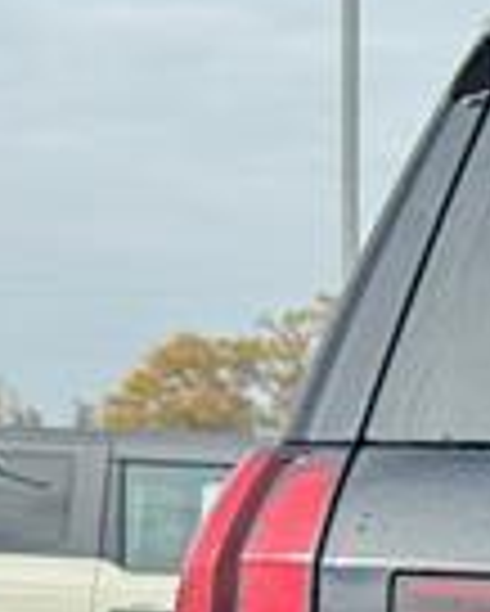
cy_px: 873
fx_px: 4002
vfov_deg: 8.6
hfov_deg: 6.6
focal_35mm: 221
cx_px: 1245
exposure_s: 1/1524
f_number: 1.78
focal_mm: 6.76
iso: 64
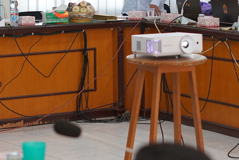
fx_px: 1162
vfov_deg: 7.8
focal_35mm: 175
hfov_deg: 11.7
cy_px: -42
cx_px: 145
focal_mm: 50
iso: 320
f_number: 2.8
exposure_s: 1/80
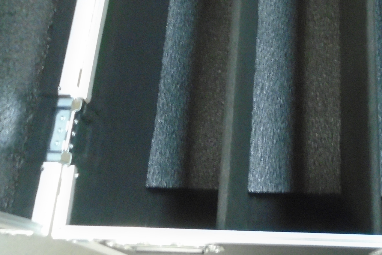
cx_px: 293
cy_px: 32
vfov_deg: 24.0
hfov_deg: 35.3
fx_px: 584
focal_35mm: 55
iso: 400
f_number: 3.2
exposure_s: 1/4
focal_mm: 4.6
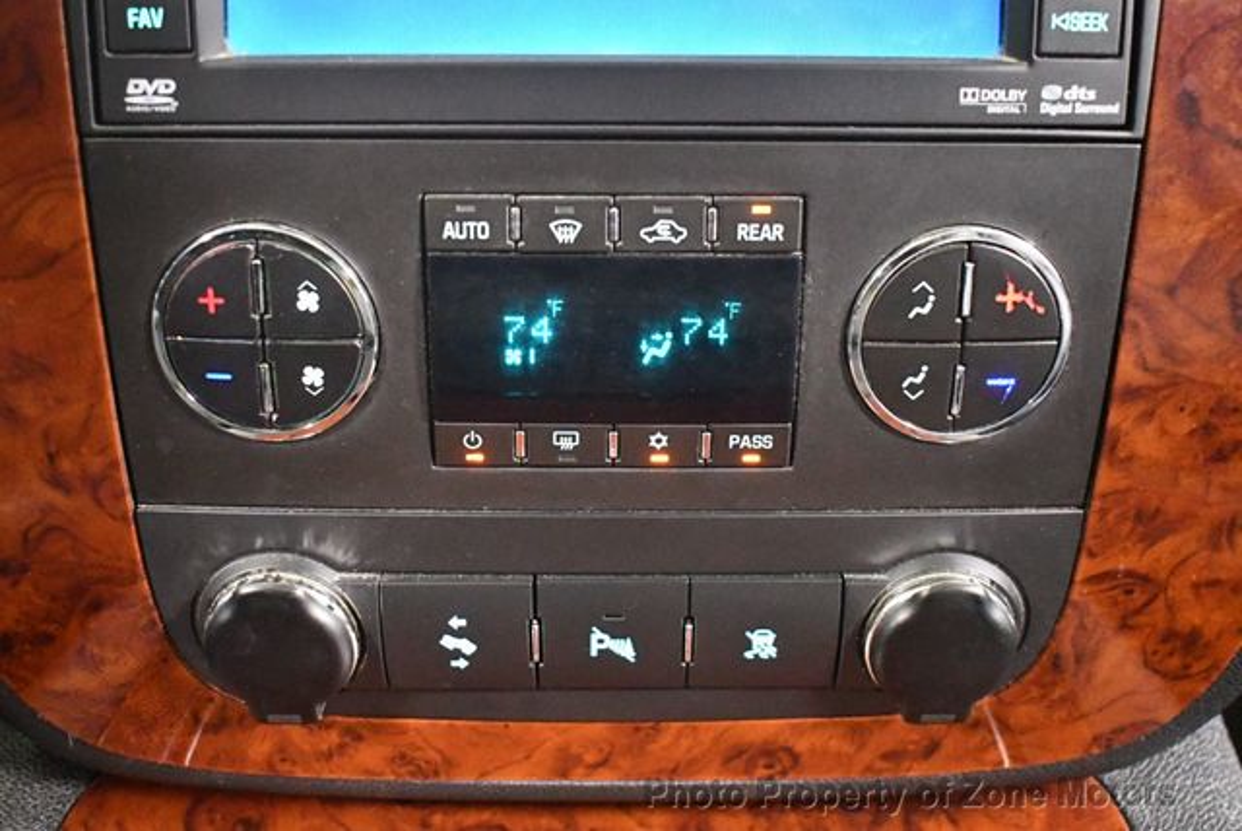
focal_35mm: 46
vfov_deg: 29.3
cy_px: 416
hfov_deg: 42.7
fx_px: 1588
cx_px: 621
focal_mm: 23
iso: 11400
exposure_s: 1/60
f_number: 3.8
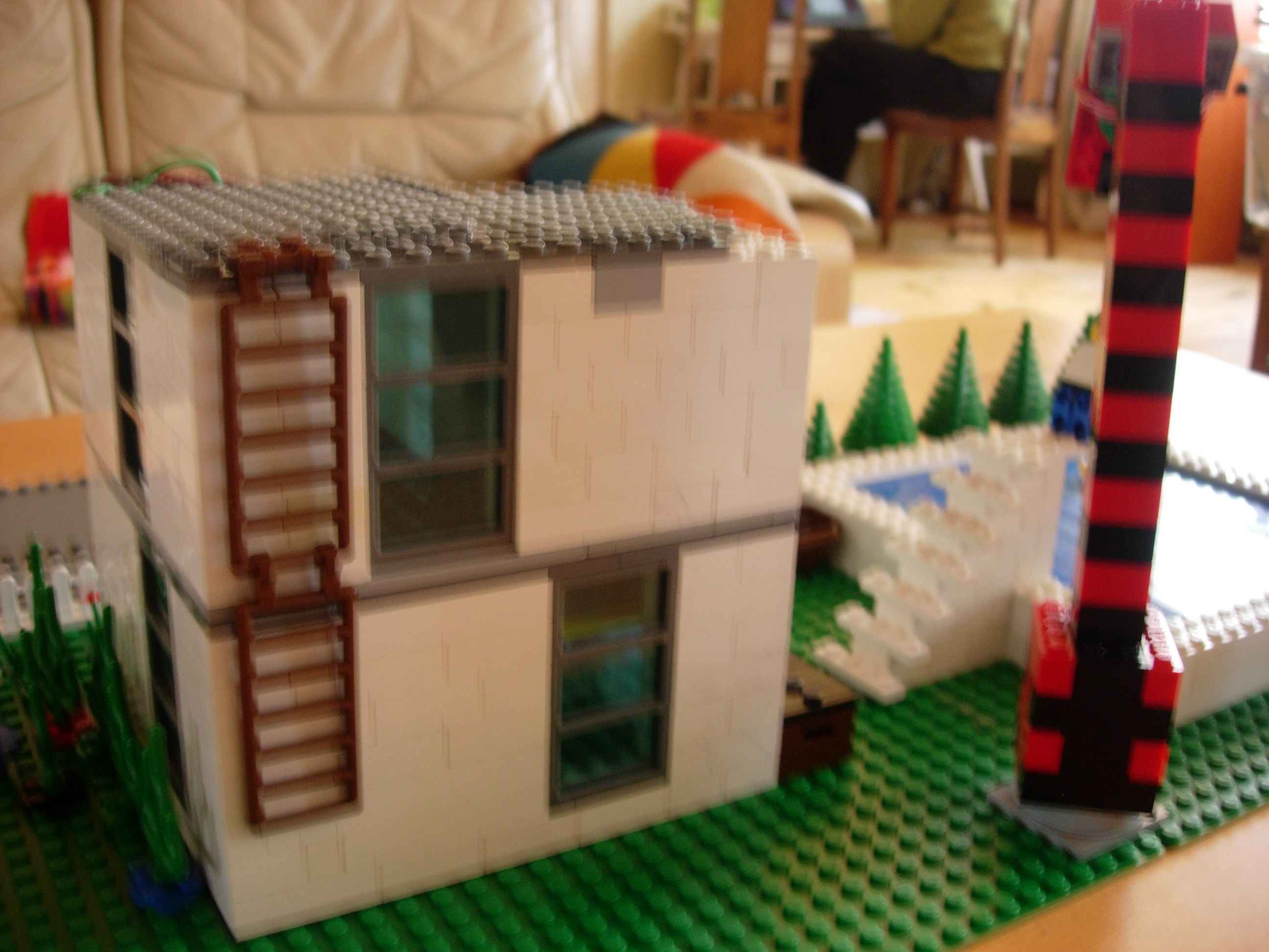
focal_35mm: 38
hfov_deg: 49.0
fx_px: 1393
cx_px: 634
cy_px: 476
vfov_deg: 37.7
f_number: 2.8
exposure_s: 1/4
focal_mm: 7.8
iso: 68
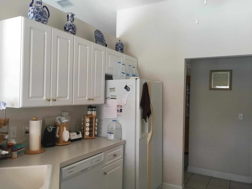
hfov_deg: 61.7
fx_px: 211
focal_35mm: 29
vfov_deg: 48.2
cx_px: 126
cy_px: 94
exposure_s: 1/30
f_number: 2.2
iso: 40
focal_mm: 4.15
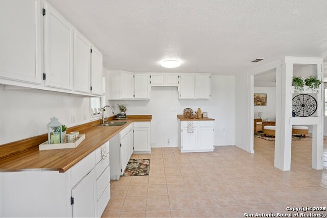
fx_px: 145
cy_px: 109
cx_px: 164
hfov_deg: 96.7
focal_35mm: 16
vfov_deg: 73.8
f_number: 10
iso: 640
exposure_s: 1/25
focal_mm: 16
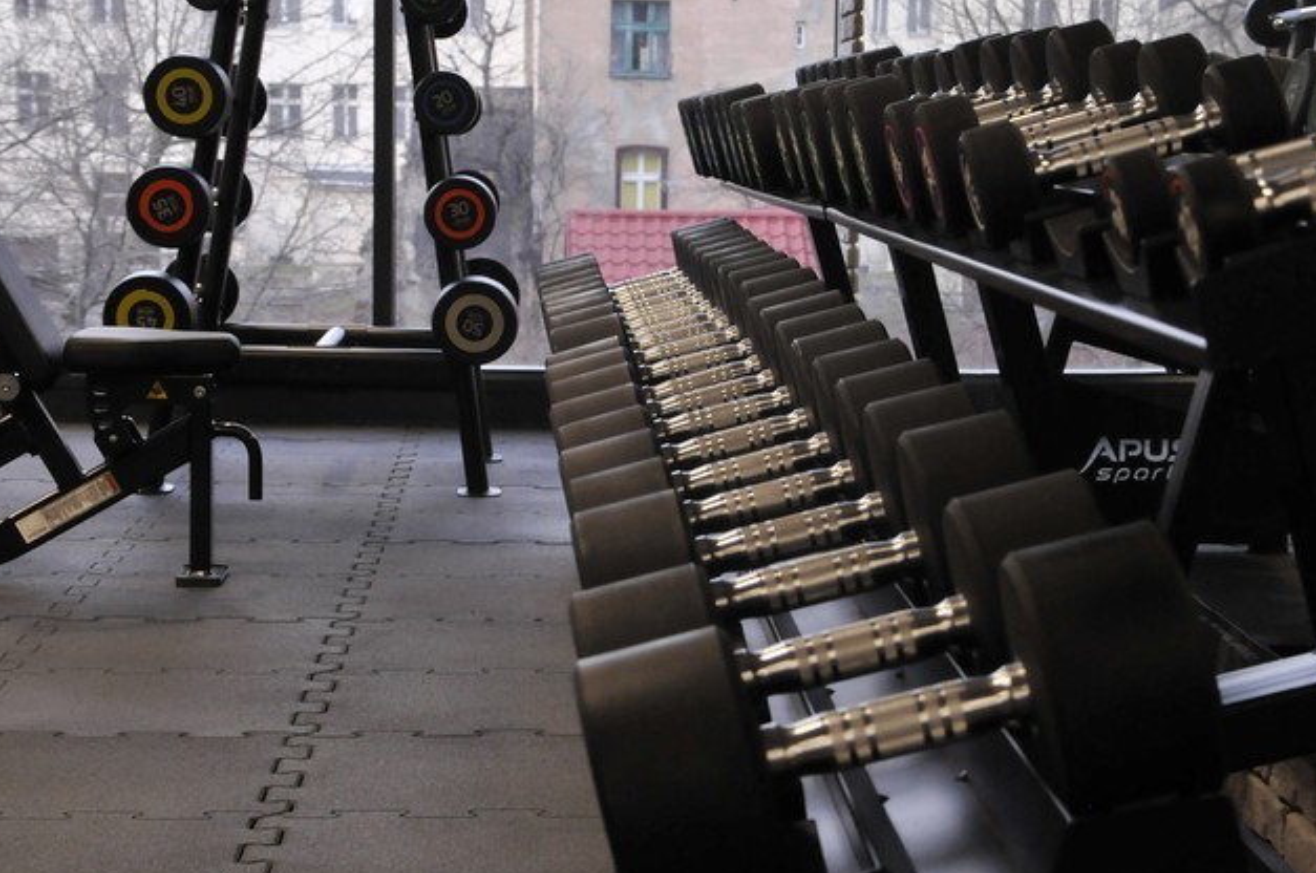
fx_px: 3059
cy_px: 424
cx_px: 714
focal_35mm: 84
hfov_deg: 24.3
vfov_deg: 16.2
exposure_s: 1/80
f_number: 5
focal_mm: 35
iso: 1000
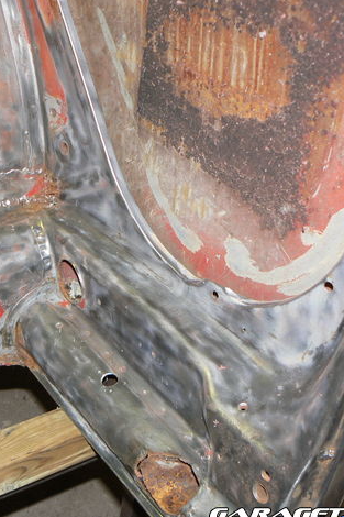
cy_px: 261
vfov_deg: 38.9
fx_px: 731
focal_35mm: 51
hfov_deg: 25.8
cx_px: 46
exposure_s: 1/30
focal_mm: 6
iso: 100
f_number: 2.8
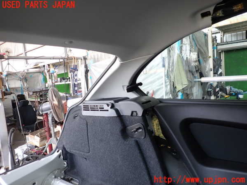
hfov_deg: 69.4
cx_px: 124
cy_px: 92
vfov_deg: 54.9
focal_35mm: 25
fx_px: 178
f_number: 2
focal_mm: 4.5
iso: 100
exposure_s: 1/80
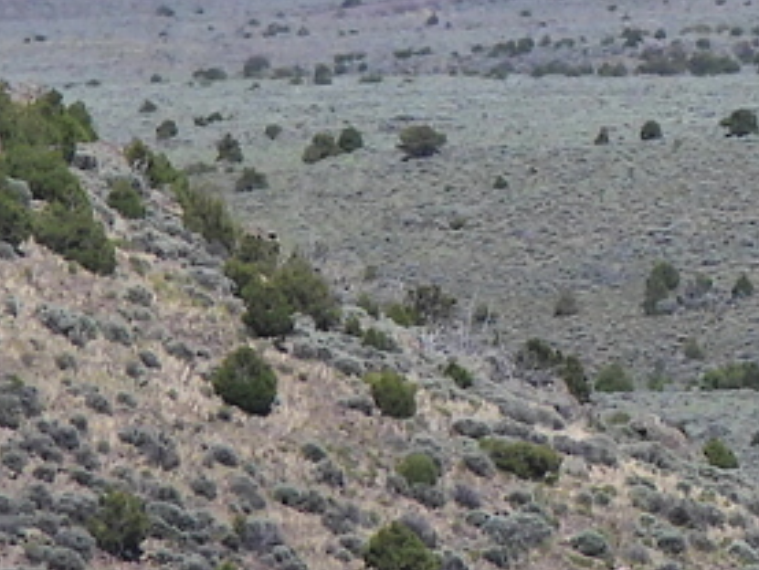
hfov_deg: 1.9
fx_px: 22265
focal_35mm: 1015
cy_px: -562
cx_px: 1334
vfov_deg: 1.5
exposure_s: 1/1600
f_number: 4.5
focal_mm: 39.3
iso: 100
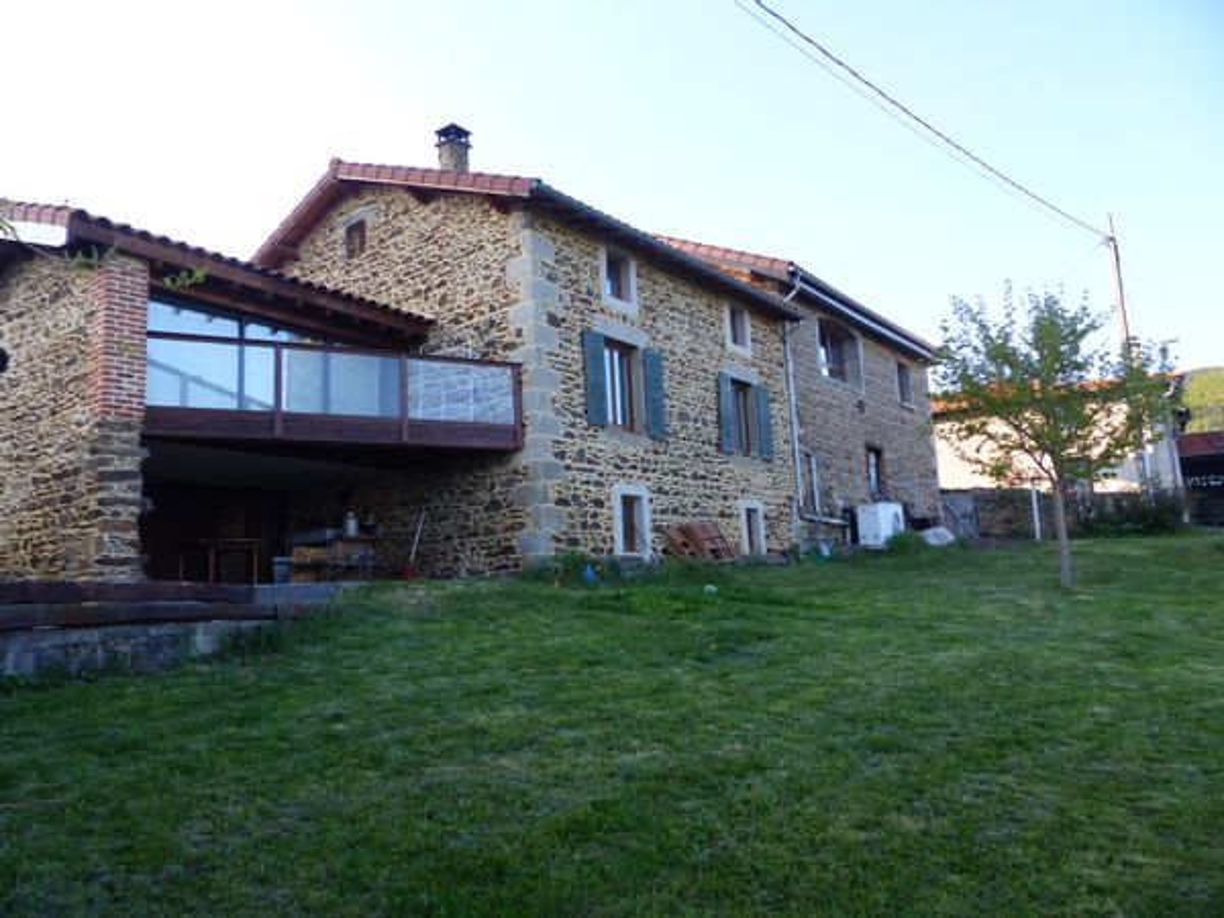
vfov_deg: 54.9
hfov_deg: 69.4
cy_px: 459
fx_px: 884
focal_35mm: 25
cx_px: 612
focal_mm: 4.5
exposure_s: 1/80
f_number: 2.8
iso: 100
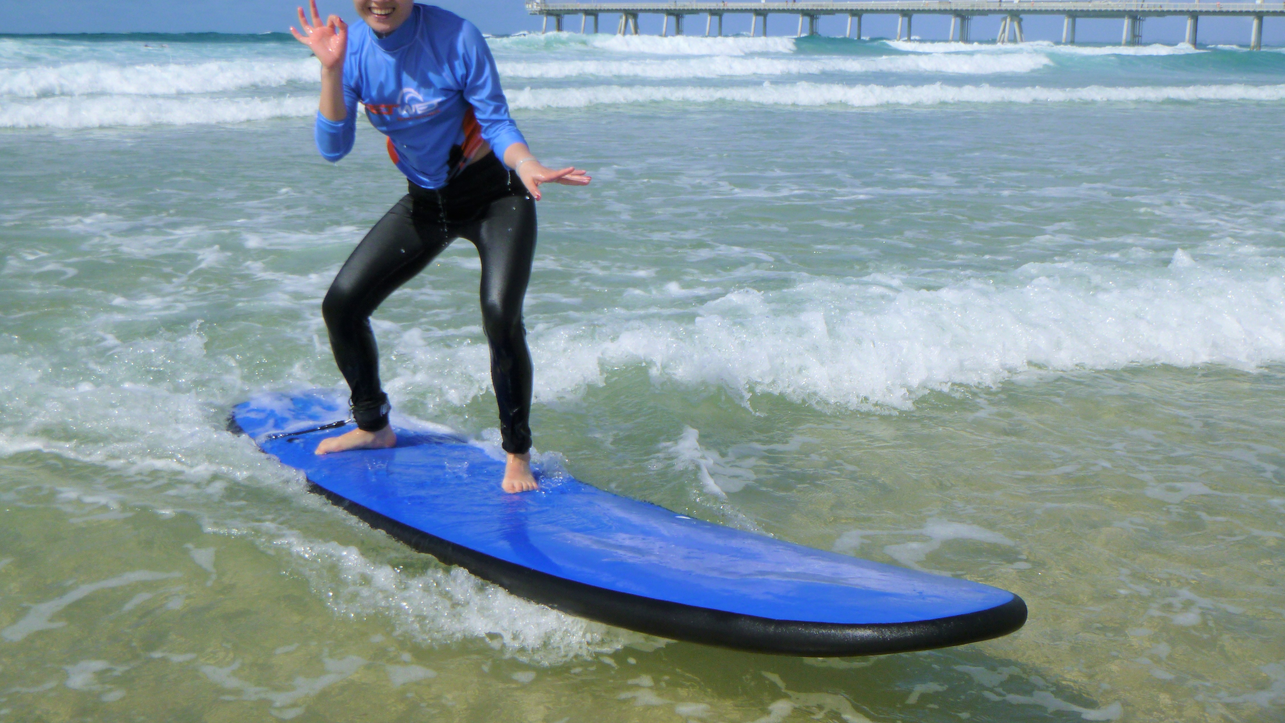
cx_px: 640
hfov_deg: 48.4
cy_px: 282
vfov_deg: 28.3
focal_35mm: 42
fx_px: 1431
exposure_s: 1/1000
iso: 100
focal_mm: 6.8
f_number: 4.5
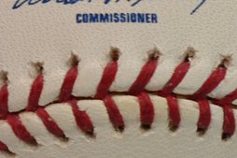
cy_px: 84
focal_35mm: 404
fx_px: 2658
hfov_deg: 5.1
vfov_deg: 3.4
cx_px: 111
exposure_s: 1/60
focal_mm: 40
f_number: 4
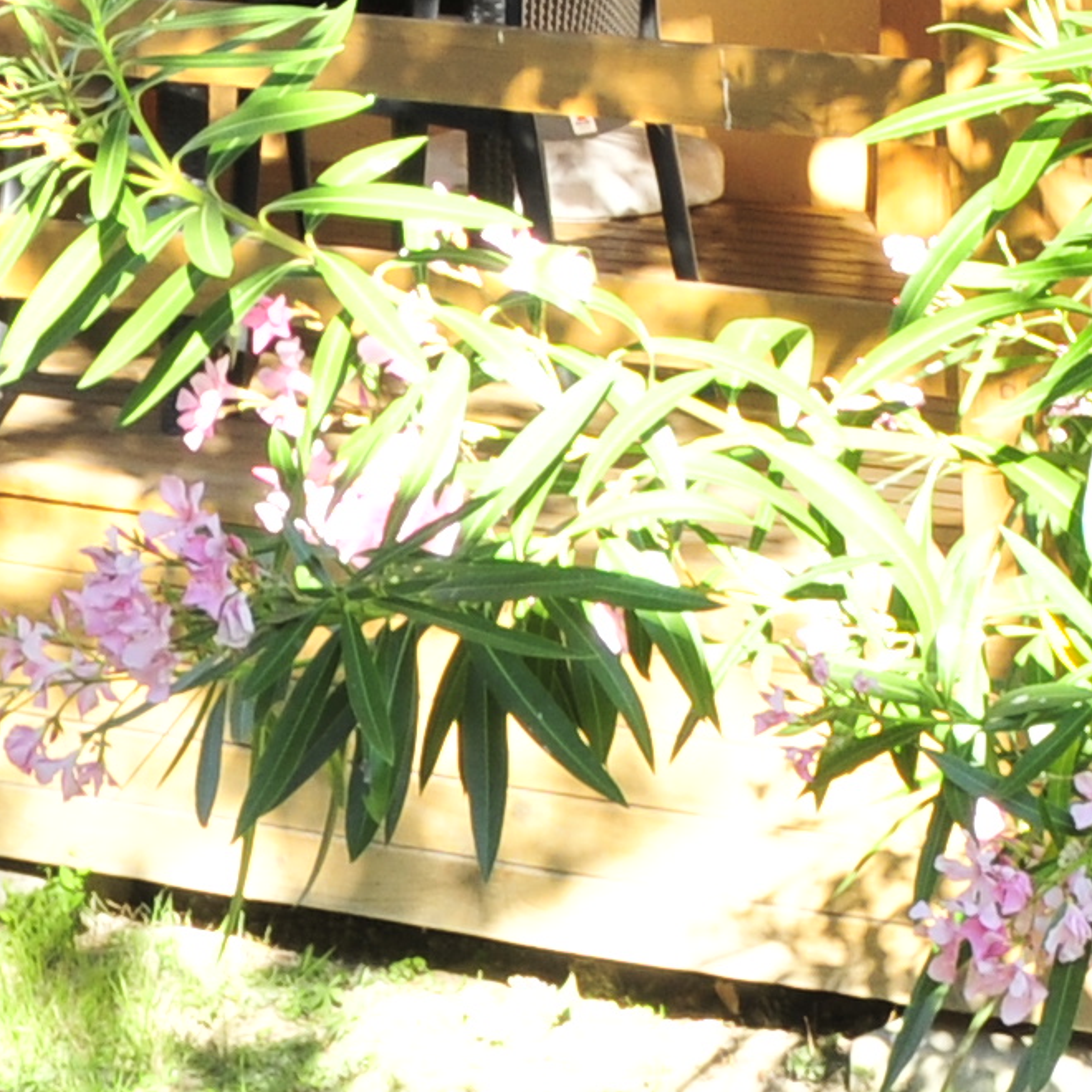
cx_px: 887
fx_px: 6496
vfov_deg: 9.3
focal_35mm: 182
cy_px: -572
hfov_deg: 9.6
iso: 200
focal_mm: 22
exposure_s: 1/15
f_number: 13
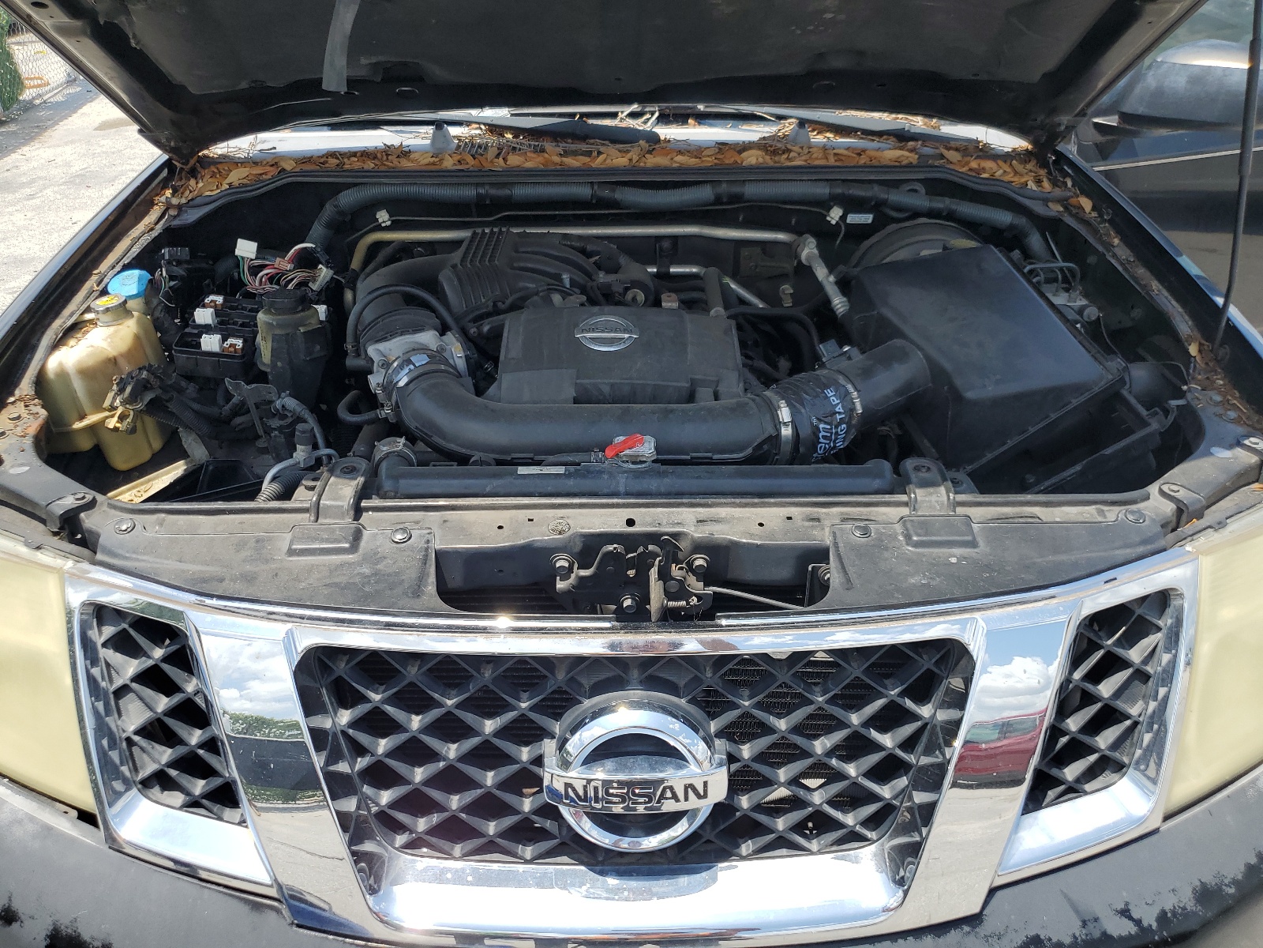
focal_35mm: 26
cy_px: 474
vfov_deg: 53.1
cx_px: 632
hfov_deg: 67.3
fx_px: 949
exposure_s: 1/2000
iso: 50
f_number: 1.5
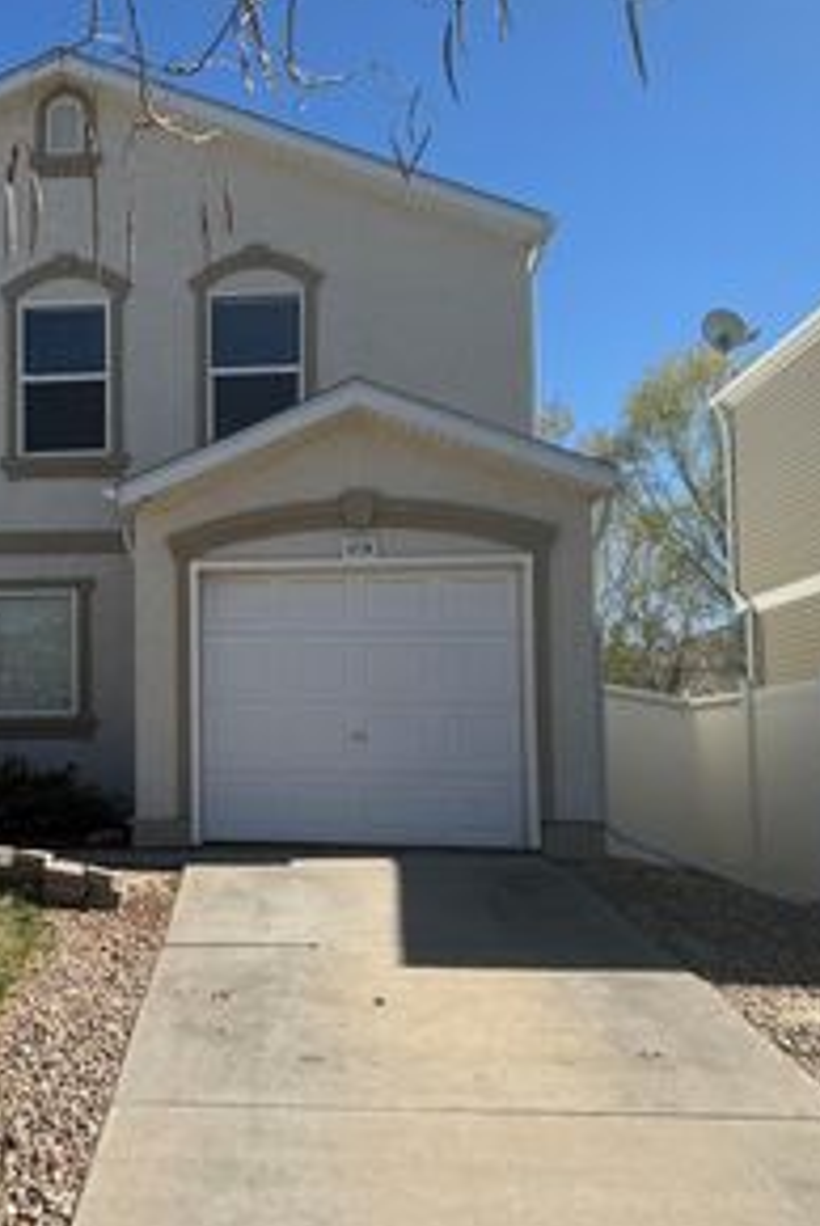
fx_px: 1466
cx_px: 76
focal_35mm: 43
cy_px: 632
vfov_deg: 45.4
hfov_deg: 29.9
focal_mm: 6.76
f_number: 1.78
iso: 80
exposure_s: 1/4608
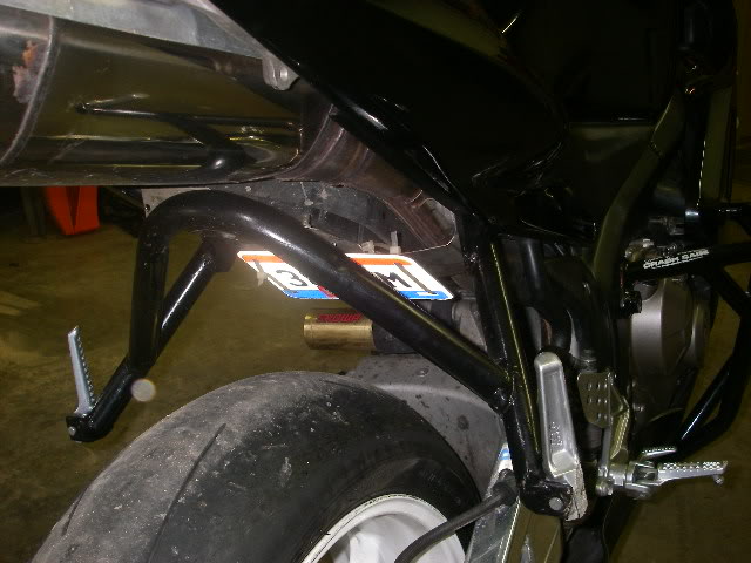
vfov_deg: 37.7
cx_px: 376
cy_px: 282
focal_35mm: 38
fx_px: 824
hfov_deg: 49.0
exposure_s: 1/40
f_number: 3.3
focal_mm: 6.3
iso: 200
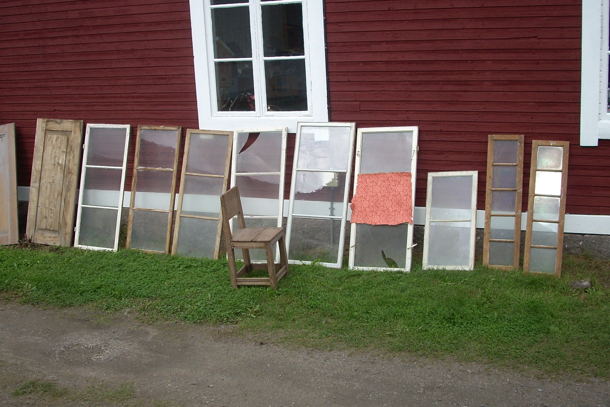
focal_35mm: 44
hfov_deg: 44.5
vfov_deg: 30.5
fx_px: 746
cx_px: 286
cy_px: 189
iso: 64
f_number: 2.8
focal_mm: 6.2
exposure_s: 1/369
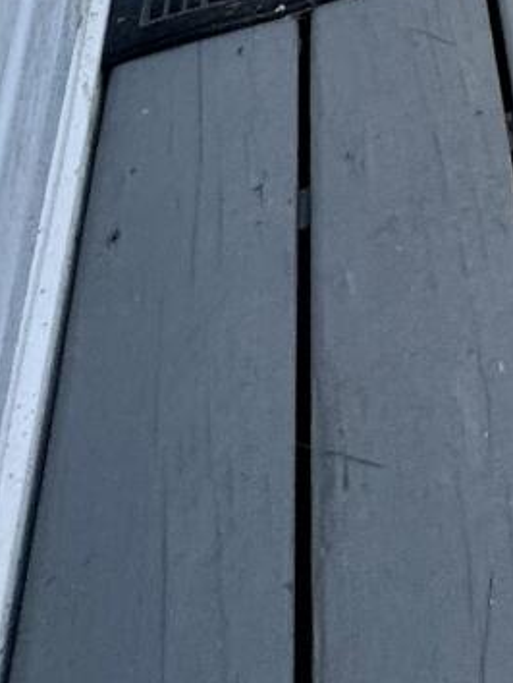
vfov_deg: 14.6
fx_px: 1559
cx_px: 1009
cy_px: -996
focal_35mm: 79
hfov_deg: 15.3
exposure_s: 1/99
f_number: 2.2
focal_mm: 2.22
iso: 40
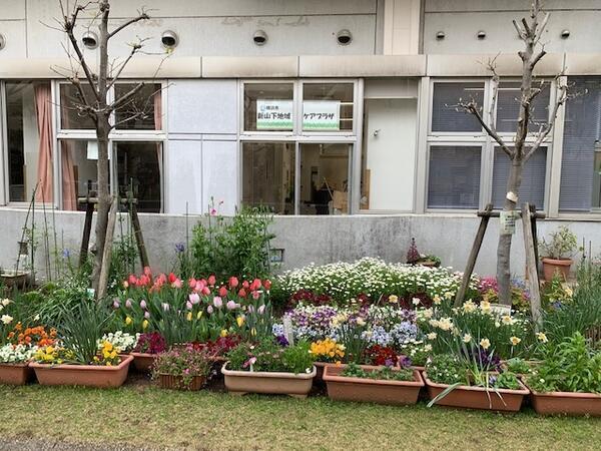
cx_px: 300
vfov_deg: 53.1
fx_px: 451
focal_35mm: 26
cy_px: 226
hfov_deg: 67.3
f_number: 1.8
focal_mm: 4.25
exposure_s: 1/145
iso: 25
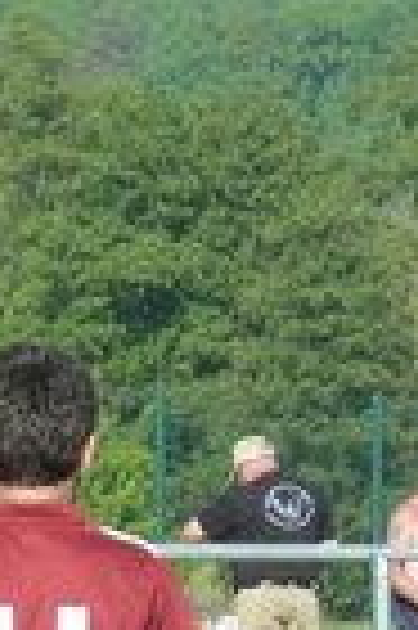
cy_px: 533
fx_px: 19047
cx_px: -953
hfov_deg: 1.3
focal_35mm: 1091
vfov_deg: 1.9
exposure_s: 1/640
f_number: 4.6
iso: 250
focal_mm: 34.4
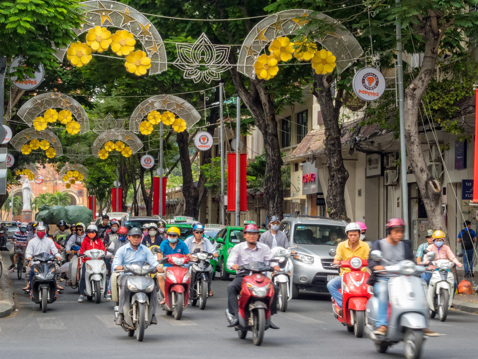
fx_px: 1422
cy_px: 185
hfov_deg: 19.1
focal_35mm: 103
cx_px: 243
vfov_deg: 14.4
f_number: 8
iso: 100
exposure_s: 1/40
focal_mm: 21.2
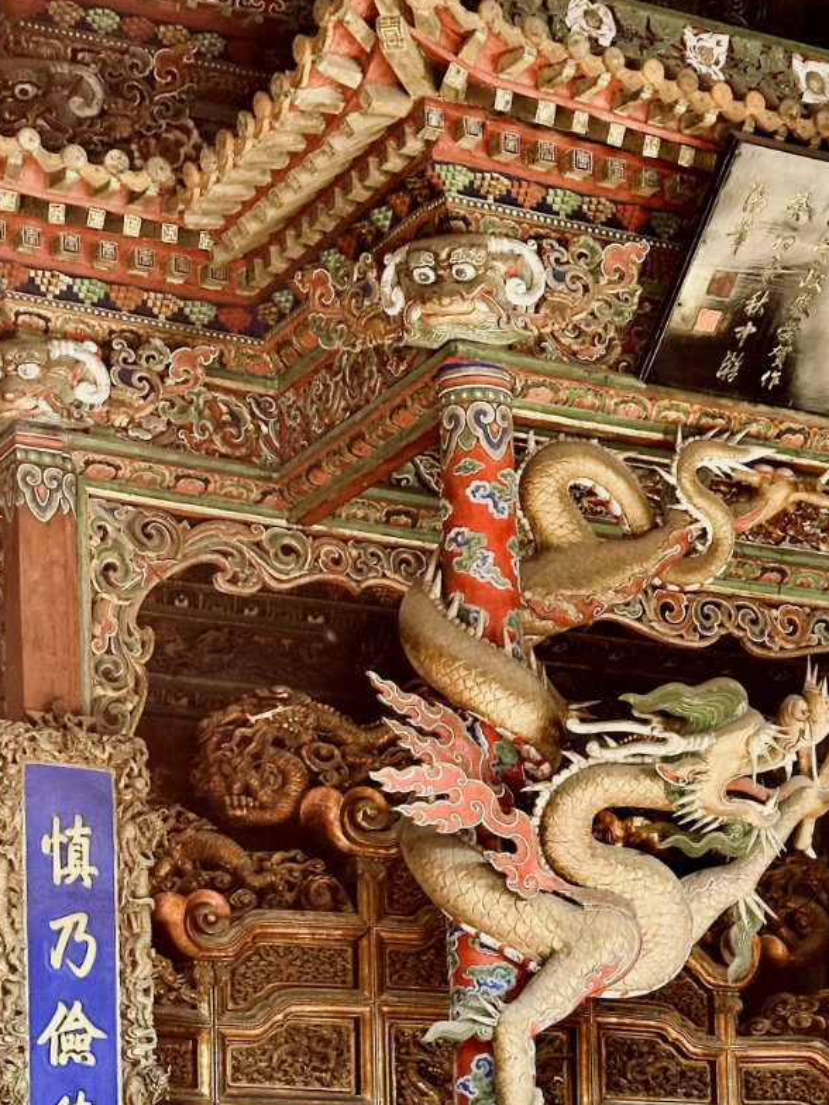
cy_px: 1074
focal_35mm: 98
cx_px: 716
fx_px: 3129
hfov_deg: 15.0
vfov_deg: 19.5
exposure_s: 1/82
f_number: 1.8
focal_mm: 6.9
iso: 80
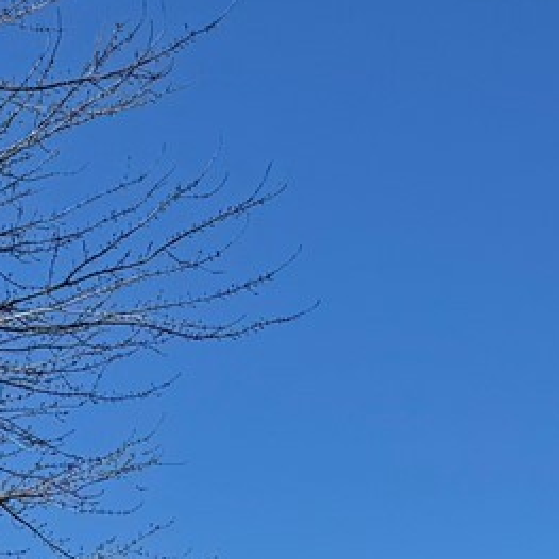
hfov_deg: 11.0
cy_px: 1350
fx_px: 2832
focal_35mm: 155
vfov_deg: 9.9
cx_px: 706
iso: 80
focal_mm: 6.76
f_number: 1.78
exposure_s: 1/4049
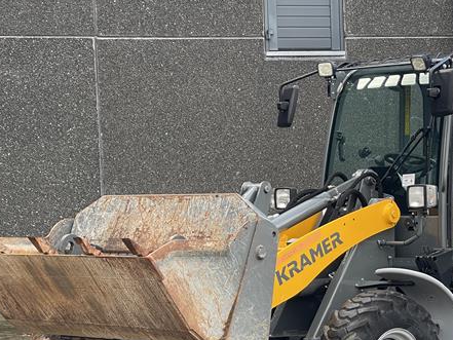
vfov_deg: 12.8
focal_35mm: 116
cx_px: 304
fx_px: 1518
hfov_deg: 16.9
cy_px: 224
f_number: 2.2
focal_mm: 7.5
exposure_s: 1/99
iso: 40
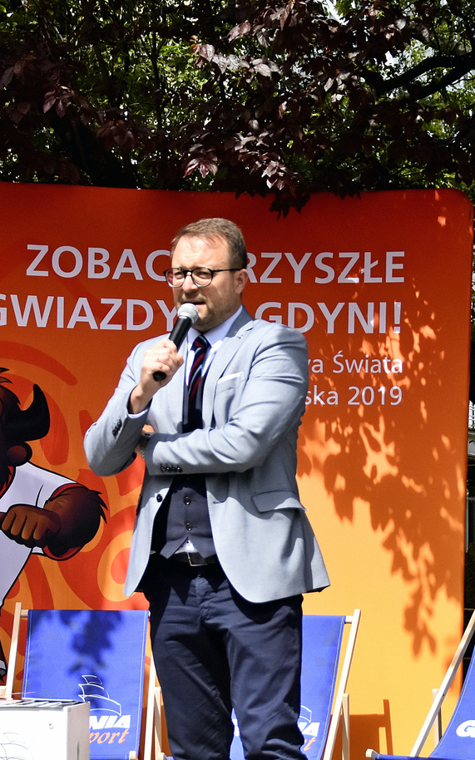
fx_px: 2199
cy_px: 520
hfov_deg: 12.3
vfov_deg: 19.5
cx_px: 369
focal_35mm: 106
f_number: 3.3
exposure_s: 1/5000
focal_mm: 31
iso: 500
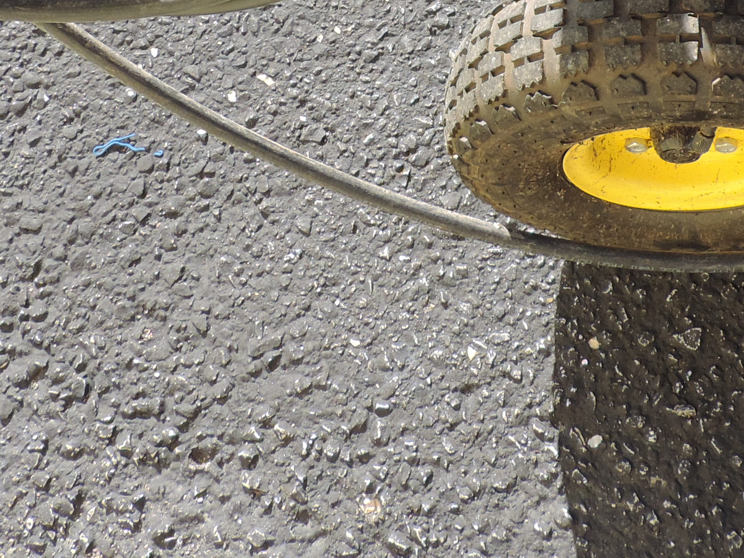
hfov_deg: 25.9
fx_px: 1612
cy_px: -91
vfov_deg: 18.7
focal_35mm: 75
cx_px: 454
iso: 80
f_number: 3.7
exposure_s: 1/200
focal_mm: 4.3
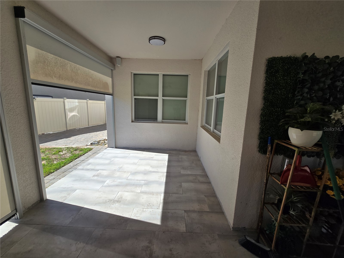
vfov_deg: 89.9
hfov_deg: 106.2
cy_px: 129
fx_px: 129
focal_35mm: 13
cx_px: 172
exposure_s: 1/1672
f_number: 2.2
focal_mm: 2.2
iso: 50
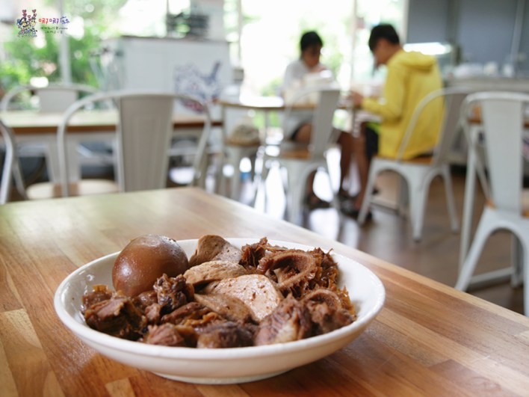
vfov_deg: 37.7
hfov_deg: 49.0
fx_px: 581
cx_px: 264
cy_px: 198
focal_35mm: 38
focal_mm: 19
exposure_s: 1/40
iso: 200
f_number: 3.8
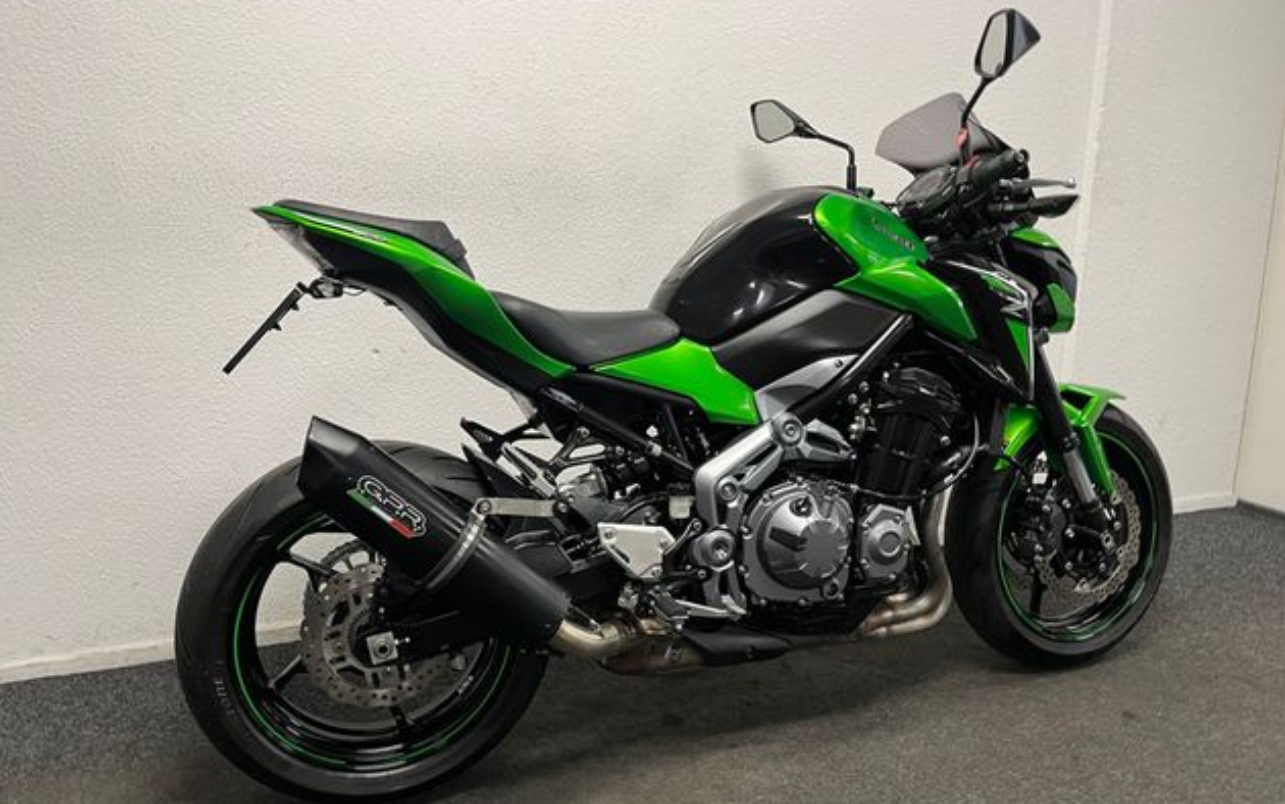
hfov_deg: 66.5
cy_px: 429
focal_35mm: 28
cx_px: 634
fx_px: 981
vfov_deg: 44.5
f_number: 1.6
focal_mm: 5.1
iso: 80
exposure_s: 1/50
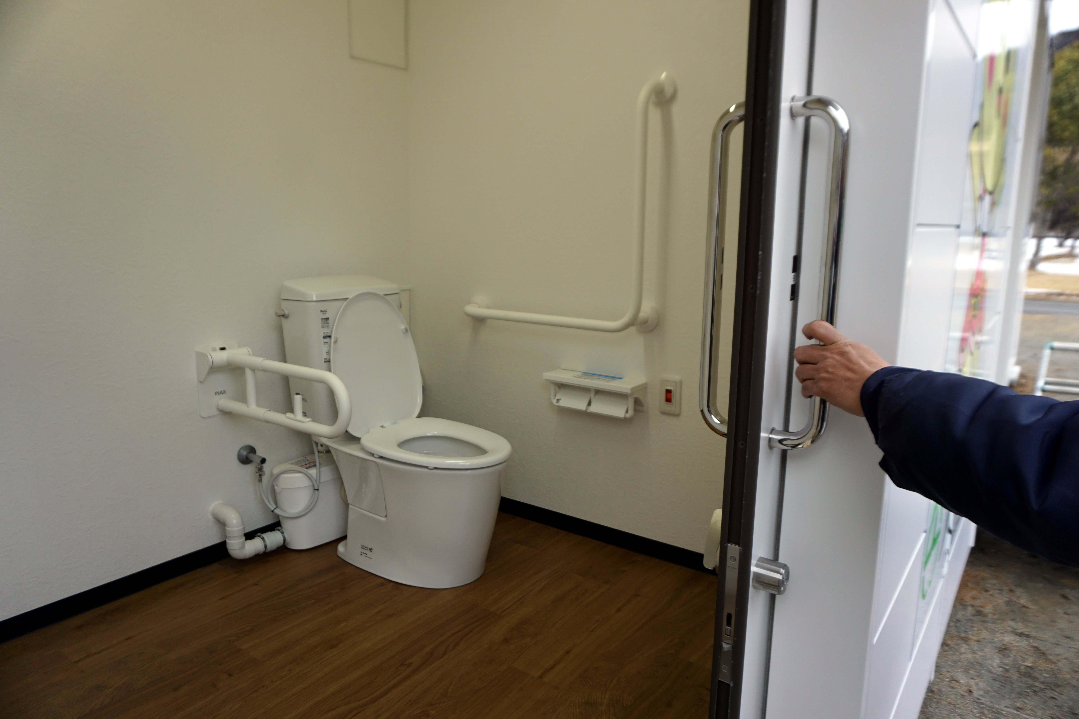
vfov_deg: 53.1
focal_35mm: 24
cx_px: 540
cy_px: 360
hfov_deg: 73.7
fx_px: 719
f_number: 4
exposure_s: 1/160
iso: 200
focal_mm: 16
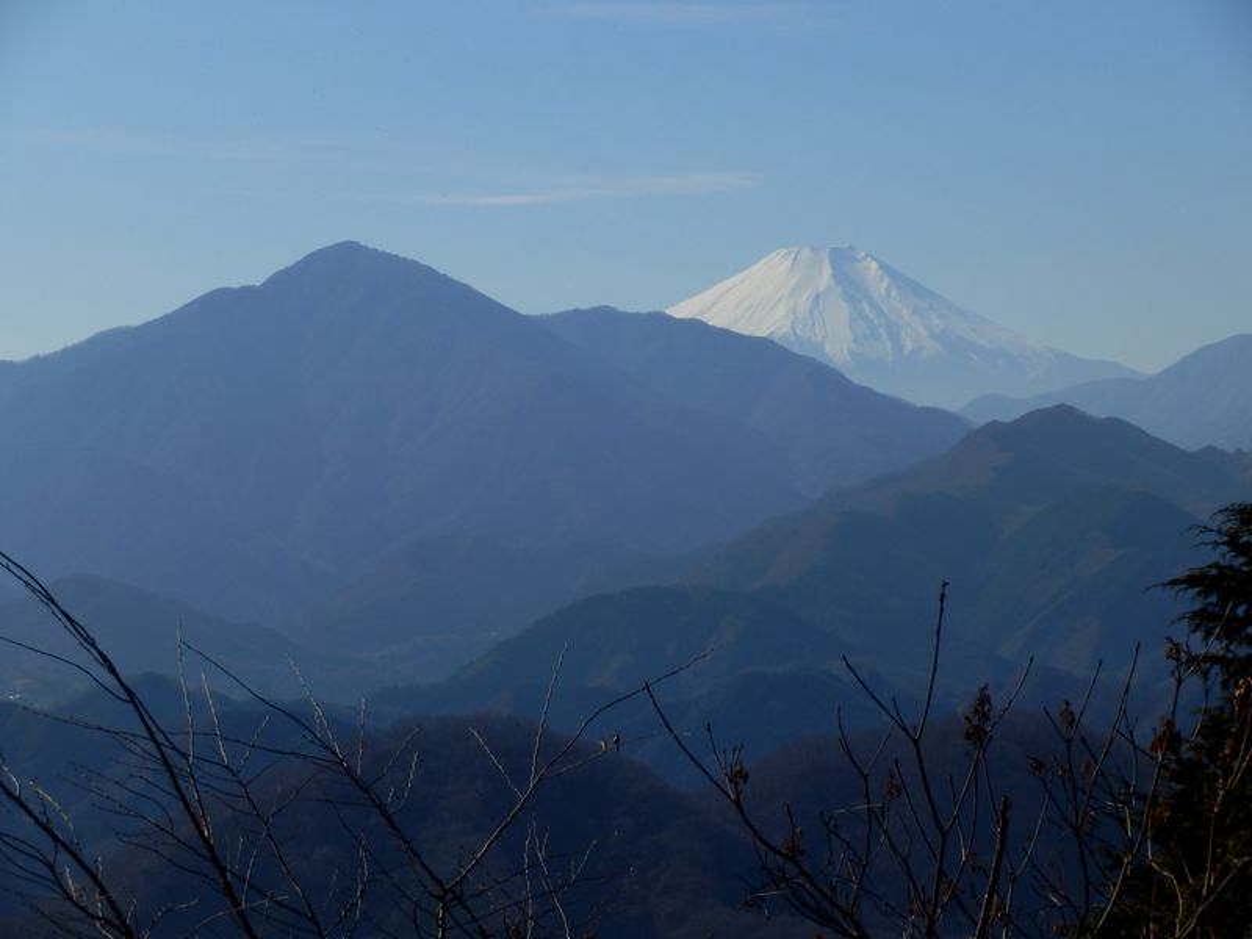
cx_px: 626
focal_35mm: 138
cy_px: 470
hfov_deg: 14.3
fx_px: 4991
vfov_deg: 10.7
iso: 80
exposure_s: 1/160
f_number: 14.8
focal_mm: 24.4
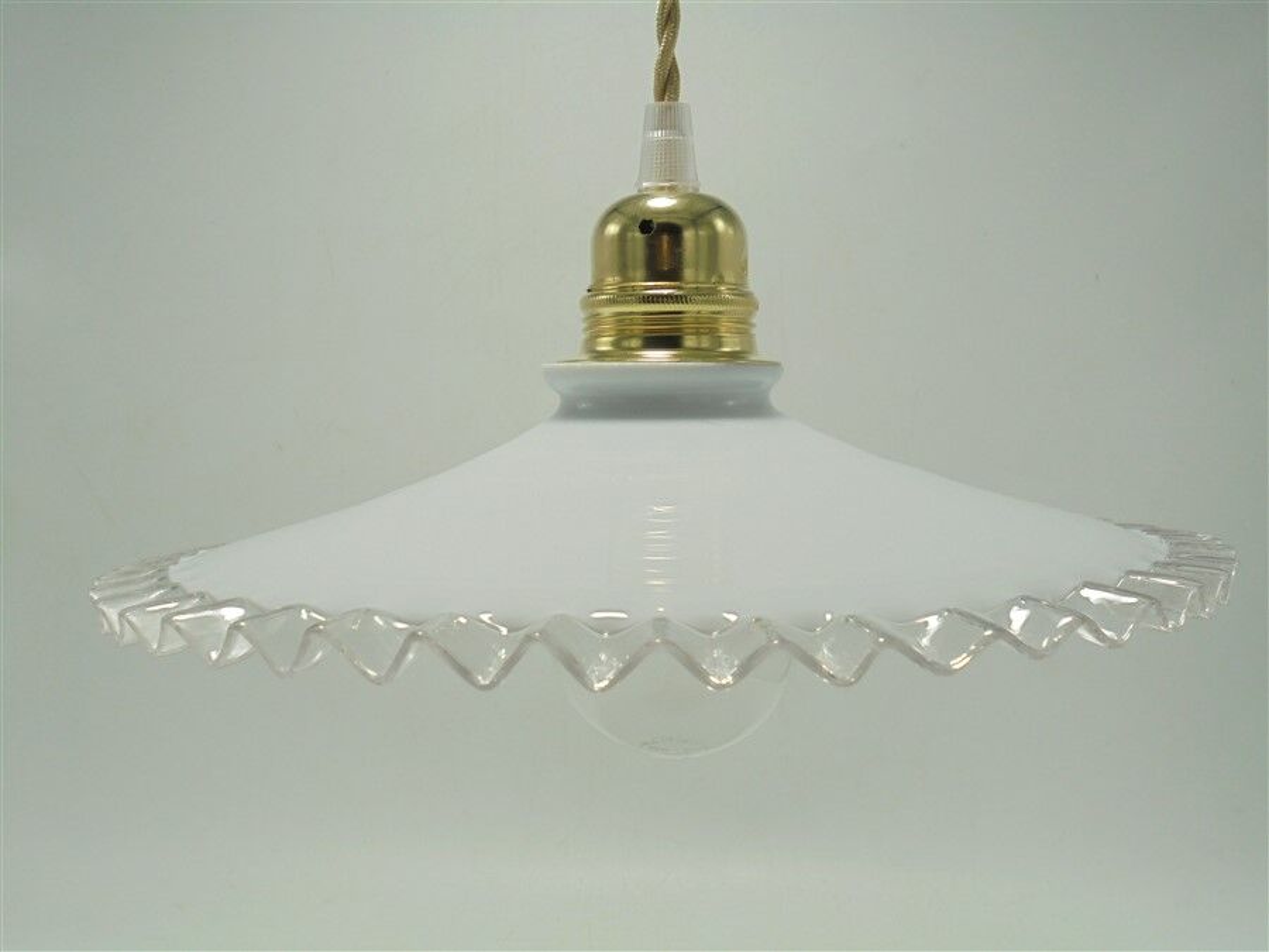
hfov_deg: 43.9
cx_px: 634
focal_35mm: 43
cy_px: 476
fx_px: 1576
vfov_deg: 33.6
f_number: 4.5
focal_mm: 7.8
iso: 100
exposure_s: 1/100
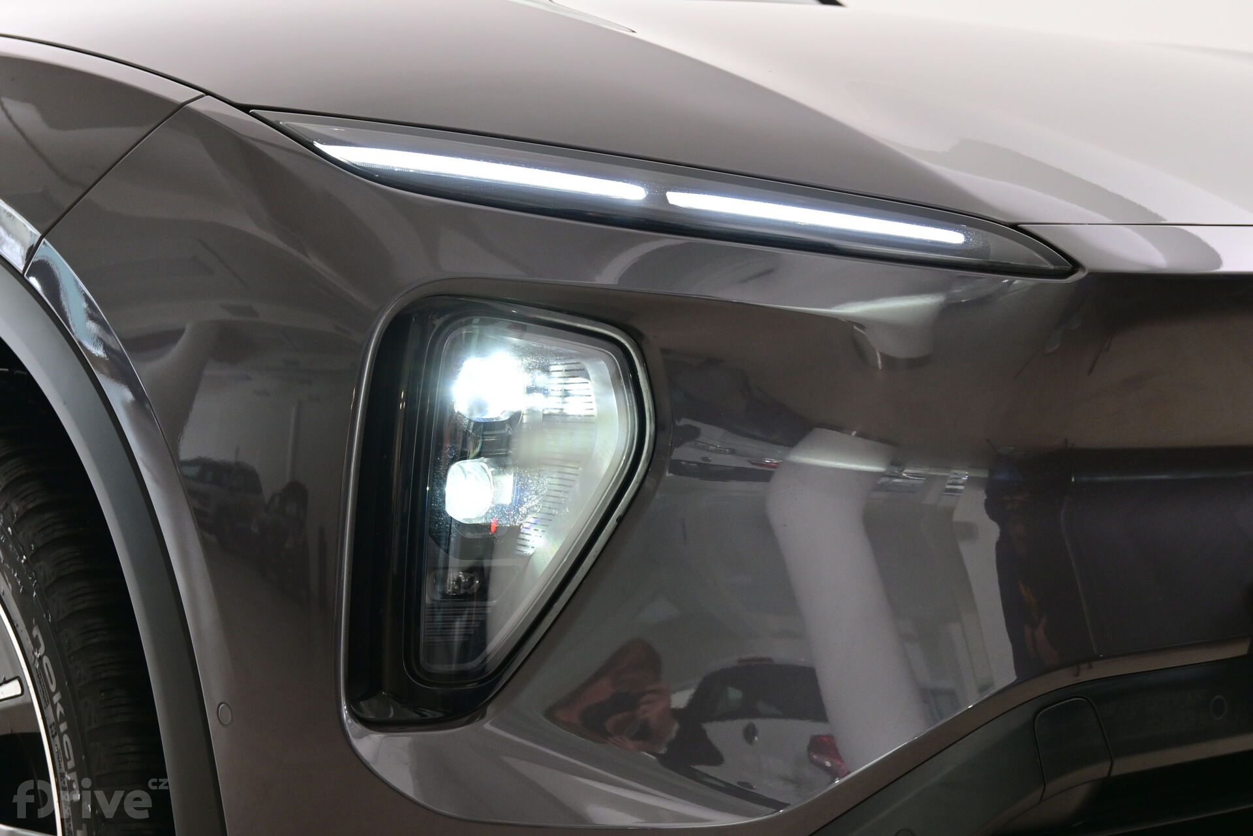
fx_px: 2349
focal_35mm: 68
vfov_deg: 20.2
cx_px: 626
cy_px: 418
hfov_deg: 29.9
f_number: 6
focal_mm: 45
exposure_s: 1/30
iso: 400
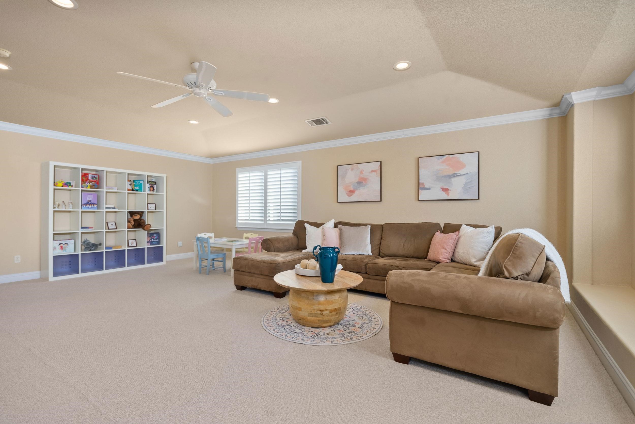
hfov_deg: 96.7
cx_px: 318
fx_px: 282
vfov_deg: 73.8
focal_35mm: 16
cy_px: 212
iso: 400
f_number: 9
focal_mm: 16
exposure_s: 1/8
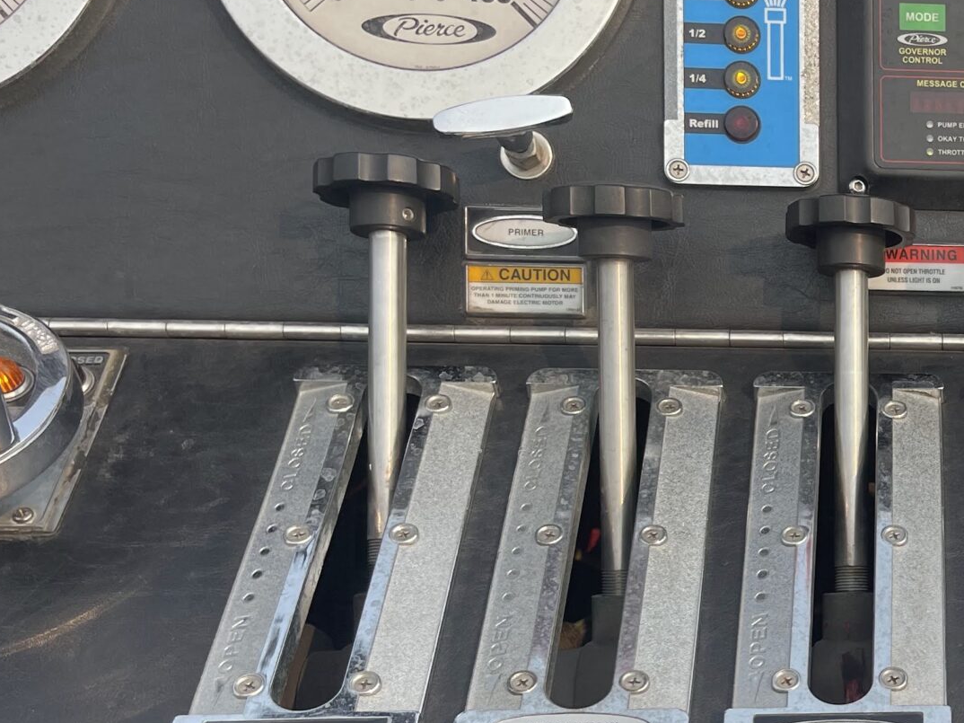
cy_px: 561
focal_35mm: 62
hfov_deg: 27.9
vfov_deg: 23.4
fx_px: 1726
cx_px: 1108
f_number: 1.6
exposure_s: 1/2165
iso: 32
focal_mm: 5.1
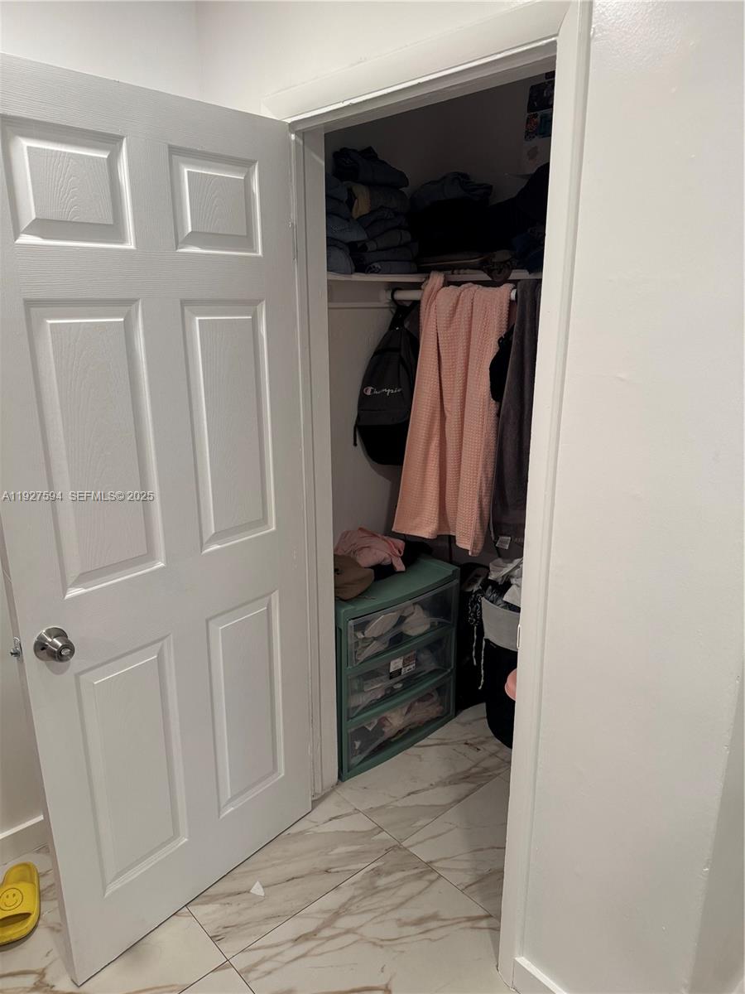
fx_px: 689
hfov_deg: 56.8
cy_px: 497
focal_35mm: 24
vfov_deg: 71.6
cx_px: 372
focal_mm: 6.76
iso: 200
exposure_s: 1/60
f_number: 1.78
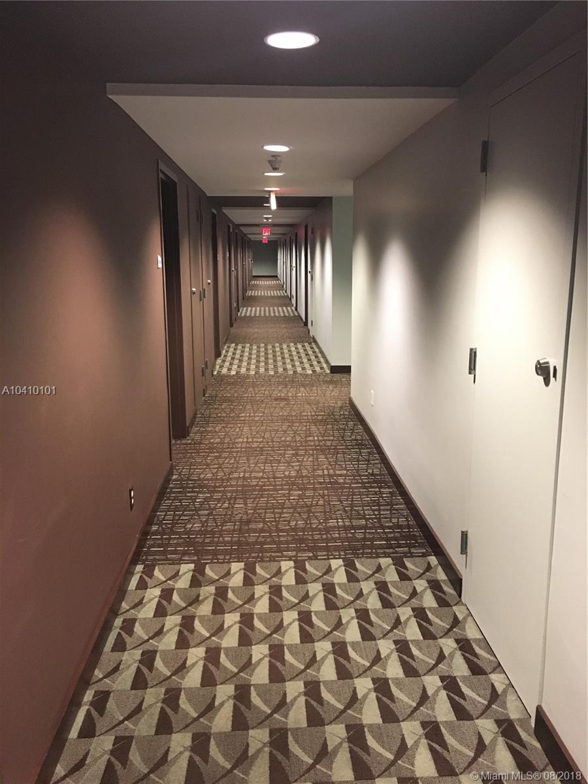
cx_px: 294
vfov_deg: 61.7
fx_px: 657
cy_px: 392
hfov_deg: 48.2
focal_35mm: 29
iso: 200
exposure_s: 1/15
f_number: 2.2
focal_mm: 4.15
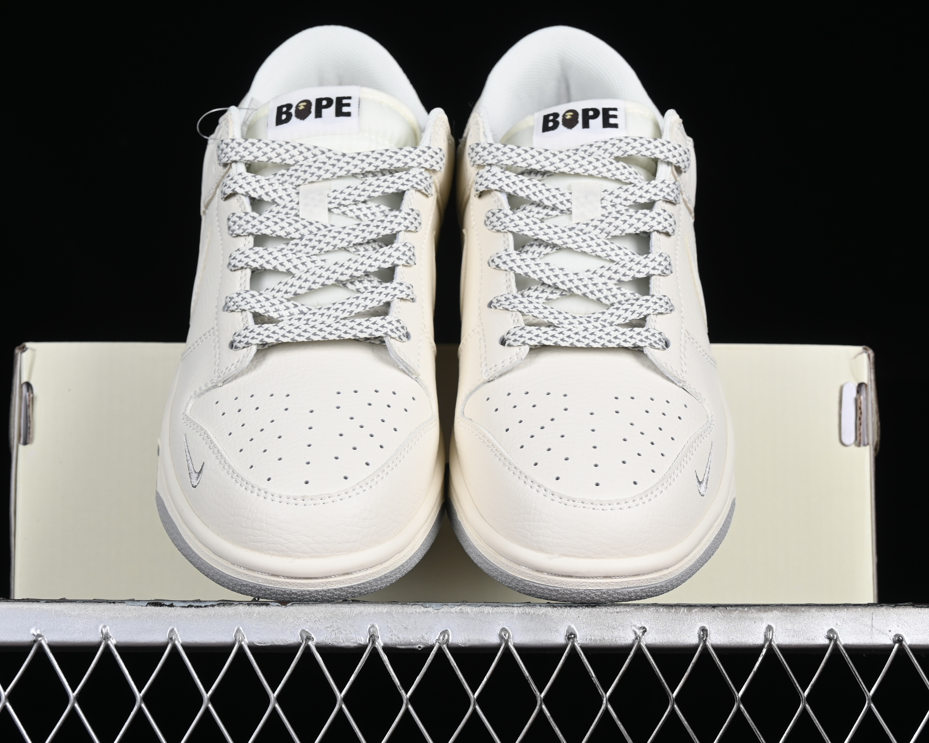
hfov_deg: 22.2
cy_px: 375
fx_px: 2364
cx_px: 445
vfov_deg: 17.9
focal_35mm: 86
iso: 160
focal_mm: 50
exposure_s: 1/100
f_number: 8
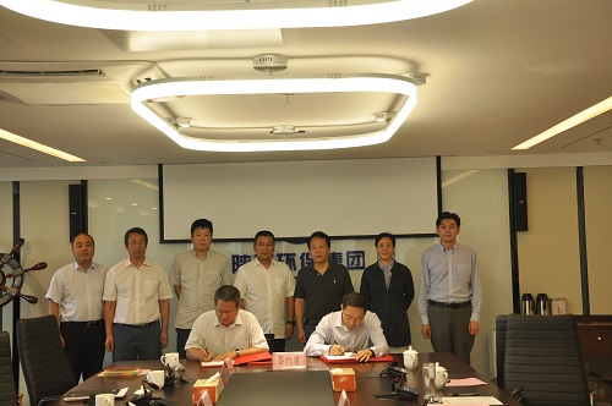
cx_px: 306
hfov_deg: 38.9
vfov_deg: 26.4
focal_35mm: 51
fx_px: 866
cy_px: 203
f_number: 5.6
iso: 400
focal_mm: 34
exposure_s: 1/30
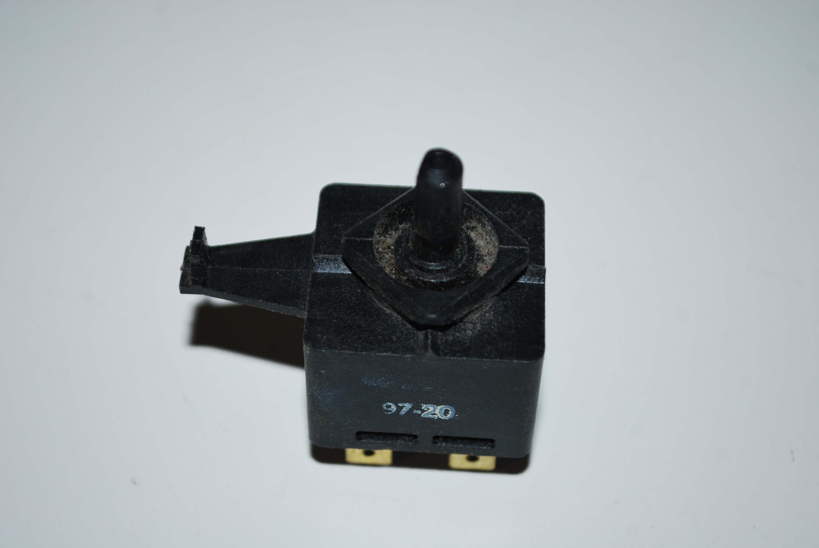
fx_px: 1708
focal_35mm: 75
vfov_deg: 18.2
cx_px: 410
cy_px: 274
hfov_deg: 27.0
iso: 200
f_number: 5.6
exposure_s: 1/60
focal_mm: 50
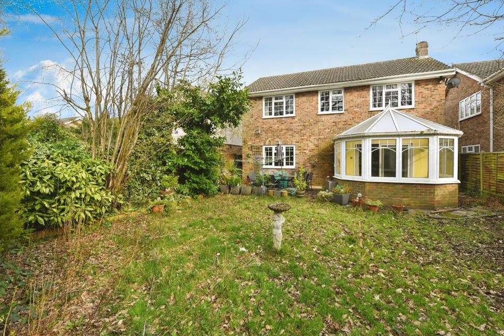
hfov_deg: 96.7
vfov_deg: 73.7
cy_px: 160
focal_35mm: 16
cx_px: 264
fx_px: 224
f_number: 10
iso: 800
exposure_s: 1/500
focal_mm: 15
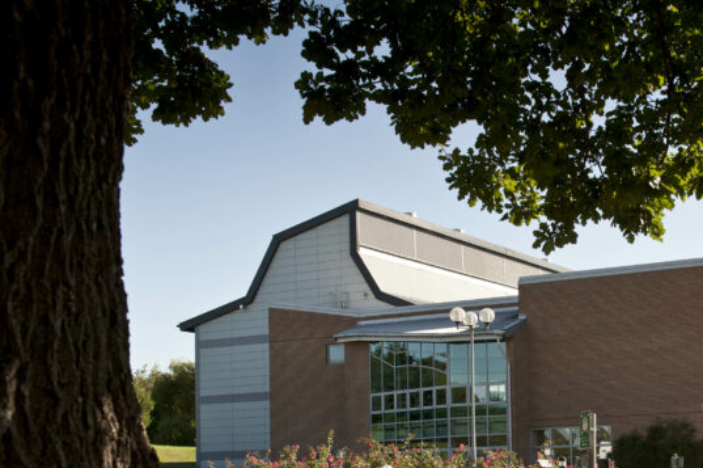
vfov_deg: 21.7
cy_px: 424
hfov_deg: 31.7
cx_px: 597
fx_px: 1190
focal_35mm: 61
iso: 200
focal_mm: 32
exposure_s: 1/200
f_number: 9
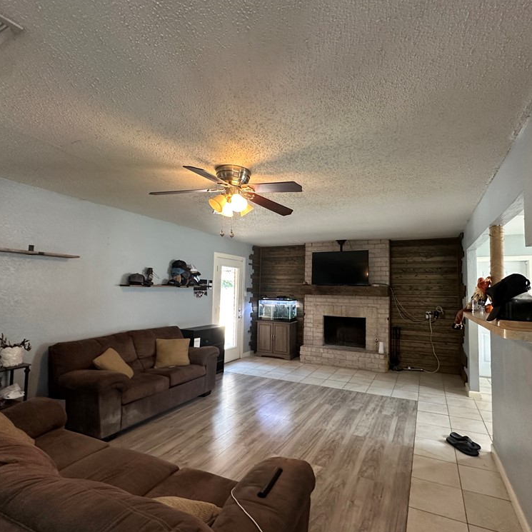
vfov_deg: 84.0
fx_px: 296
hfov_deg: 83.4
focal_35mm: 17
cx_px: 306
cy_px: 271
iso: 320
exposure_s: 1/60
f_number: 2.2
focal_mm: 2.22
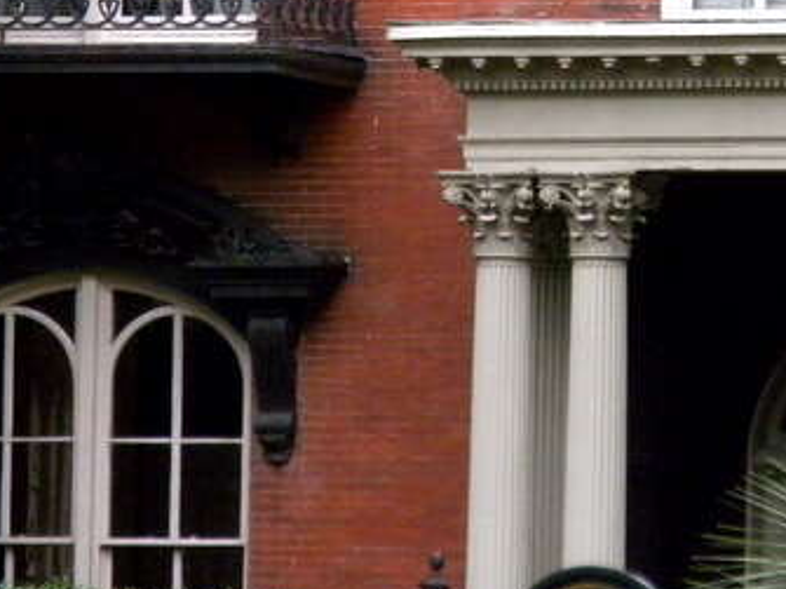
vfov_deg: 2.6
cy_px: -26
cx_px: 720
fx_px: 12893
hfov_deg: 3.5
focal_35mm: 568
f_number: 5.2
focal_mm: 42.1
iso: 517
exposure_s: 1/298
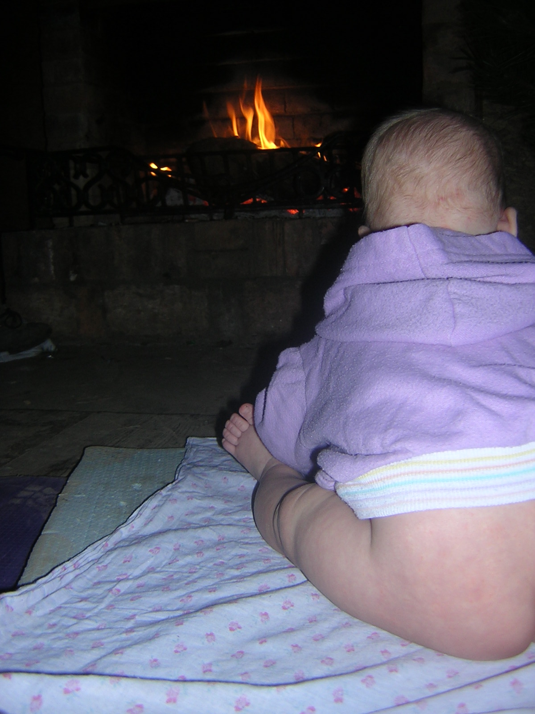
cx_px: 268
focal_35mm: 36
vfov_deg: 51.4
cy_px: 357
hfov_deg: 39.7
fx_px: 742
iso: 100
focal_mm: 4.7
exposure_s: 1/60.1
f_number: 2.6
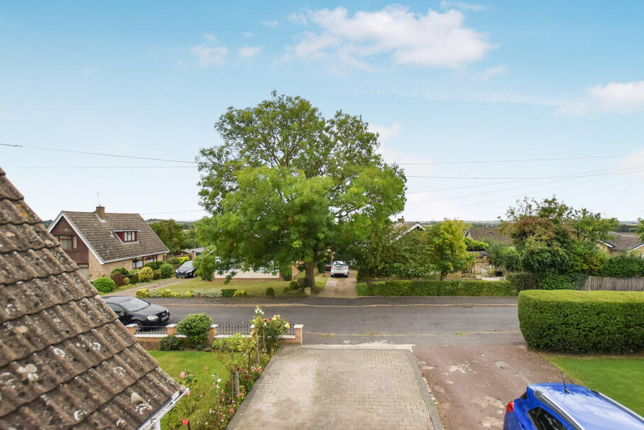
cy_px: 226
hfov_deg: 93.0
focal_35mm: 17
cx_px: 352
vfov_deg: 70.4
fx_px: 304
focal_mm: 10
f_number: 3.5
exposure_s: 1/4000
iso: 800
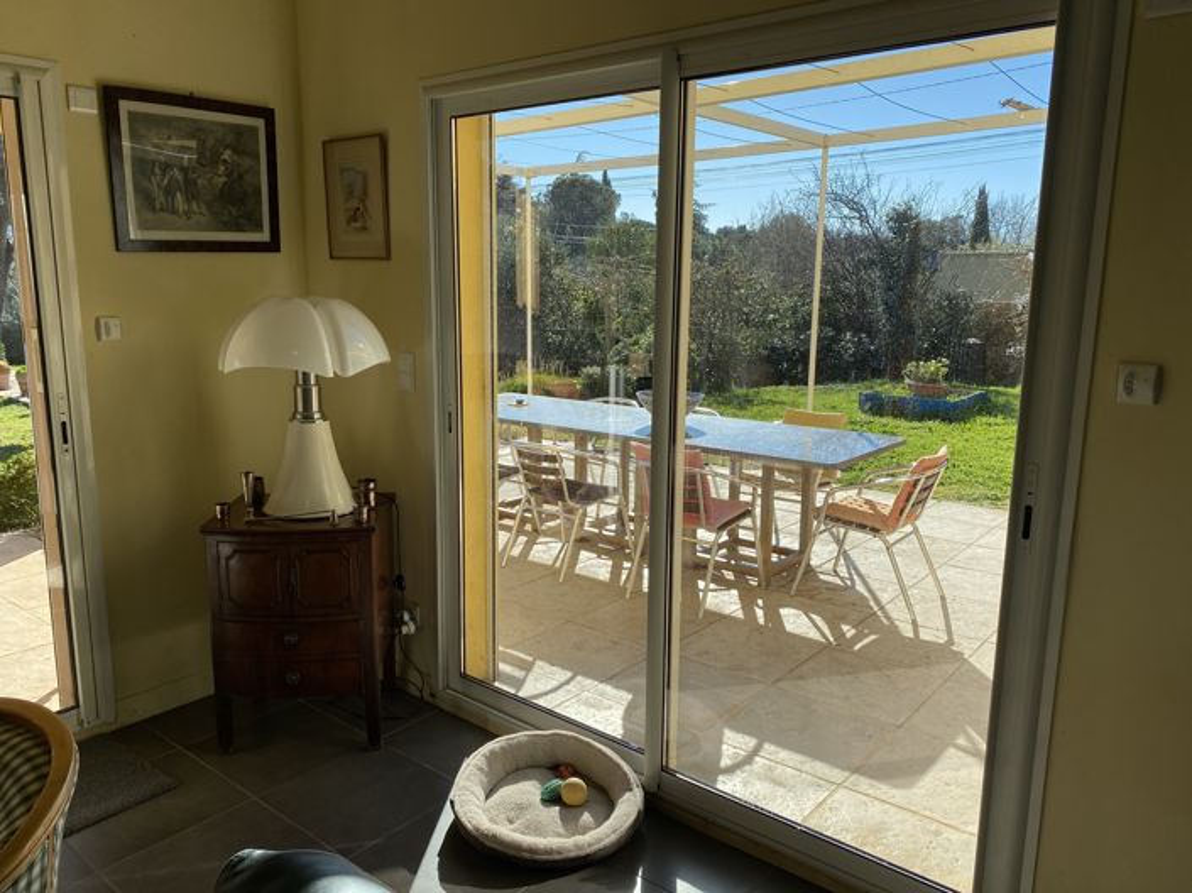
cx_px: 596
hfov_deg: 67.3
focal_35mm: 26
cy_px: 446
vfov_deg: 53.0
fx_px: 895
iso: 32
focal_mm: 4.25
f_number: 1.8
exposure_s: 1/1808
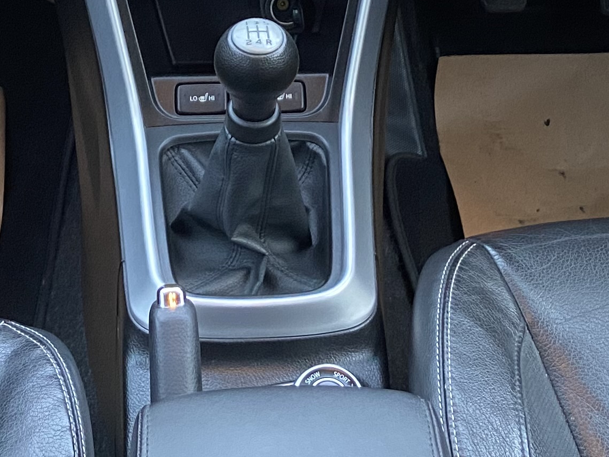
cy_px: -102
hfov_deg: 21.3
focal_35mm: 92
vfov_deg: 15.4
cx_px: 248
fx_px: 1619
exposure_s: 1/60
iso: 320
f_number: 1.8
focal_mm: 4.25
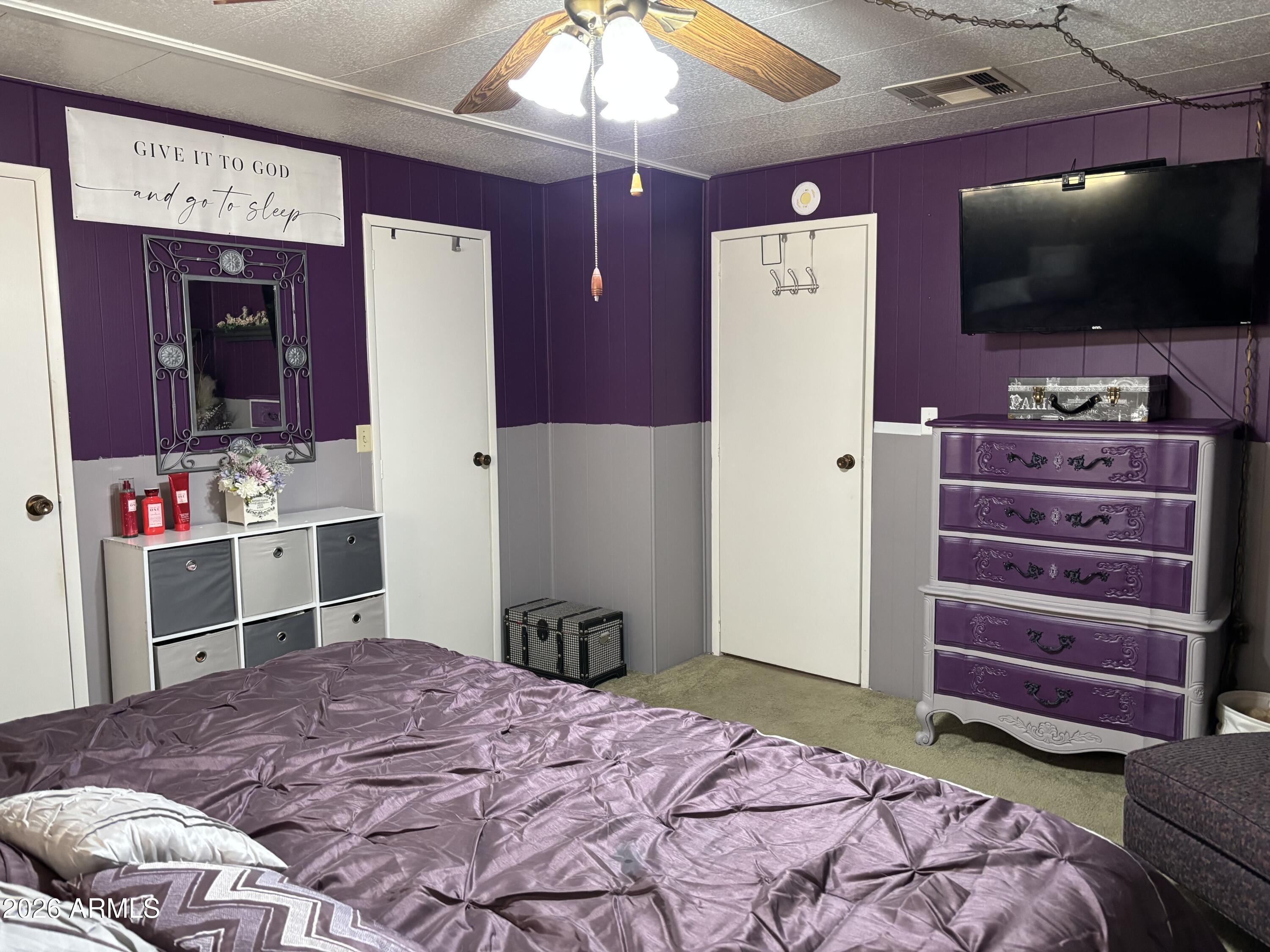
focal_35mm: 26
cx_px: 635
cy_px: 476
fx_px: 954
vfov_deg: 53.1
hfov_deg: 67.3
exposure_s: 1/60
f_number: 1.6
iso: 500
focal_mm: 5.96
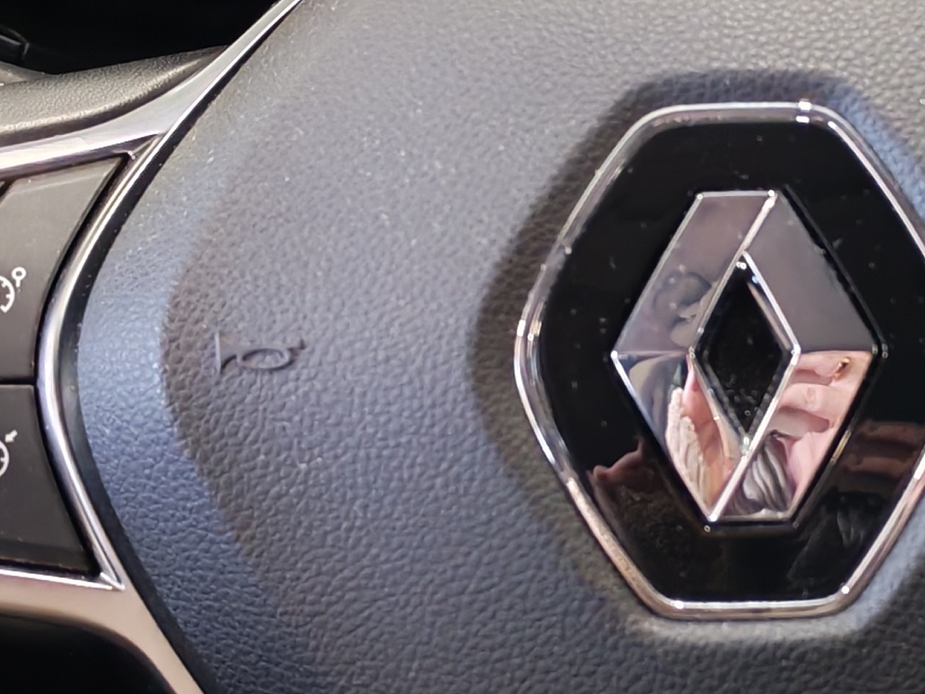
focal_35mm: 113
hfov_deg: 17.3
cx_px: 736
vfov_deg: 13.1
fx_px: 3020
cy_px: 299
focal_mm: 6.12
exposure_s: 1/50
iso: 800
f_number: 1.9
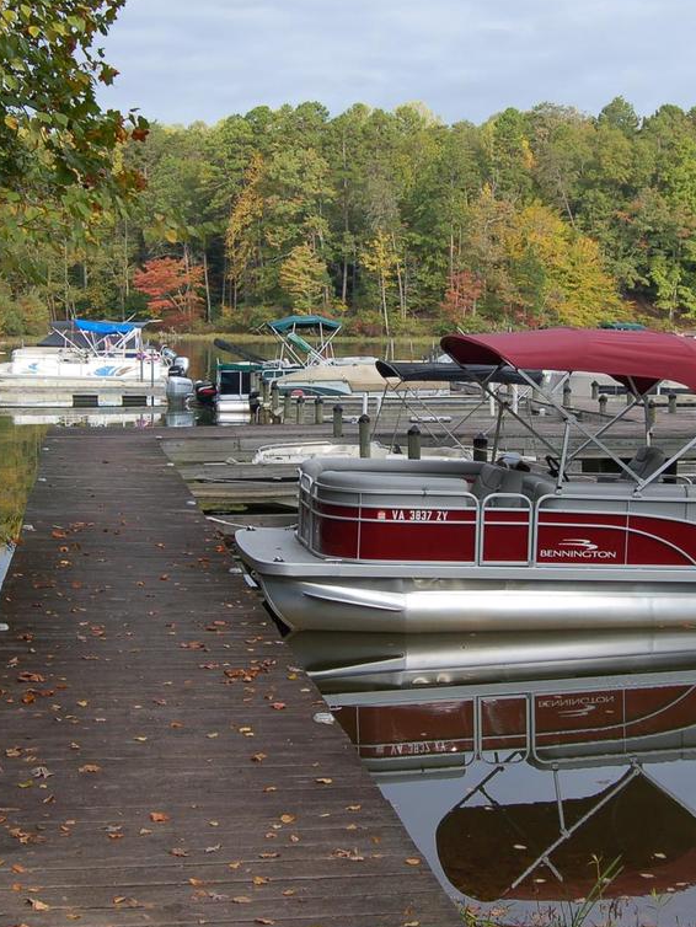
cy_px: 383
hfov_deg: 22.2
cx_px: 401
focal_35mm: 66
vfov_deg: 29.3
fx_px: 1768
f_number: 7.1
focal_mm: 24
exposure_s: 1/200
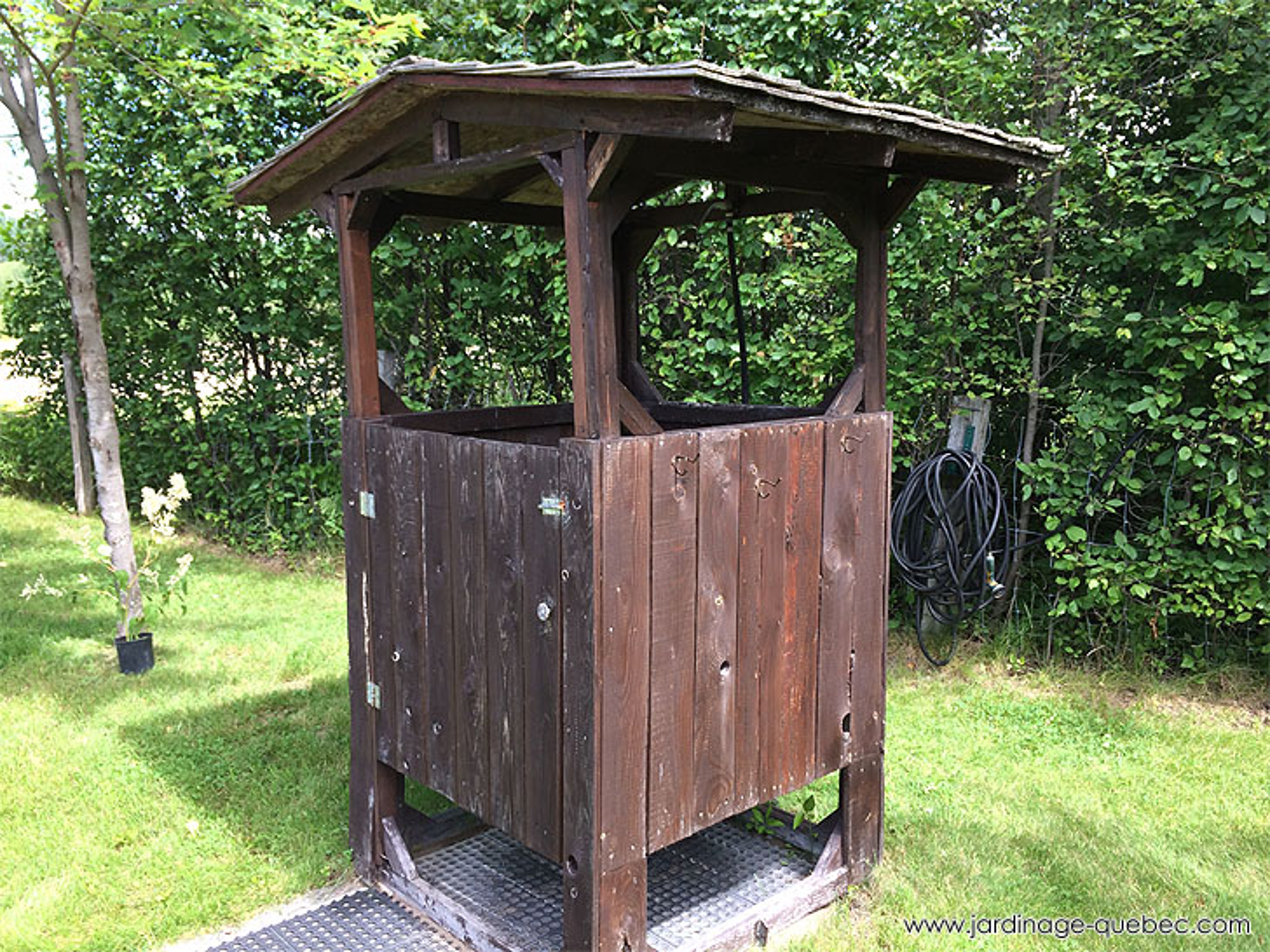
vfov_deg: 48.2
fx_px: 1064
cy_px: 476
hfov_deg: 61.7
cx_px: 635
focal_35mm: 29
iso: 32
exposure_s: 1/260
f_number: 2.2
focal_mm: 4.15
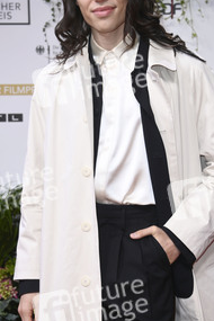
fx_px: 1025
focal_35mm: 115
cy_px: 137
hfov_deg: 11.9
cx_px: 123
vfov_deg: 17.8
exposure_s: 1/250
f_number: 5.6
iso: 500
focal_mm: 82
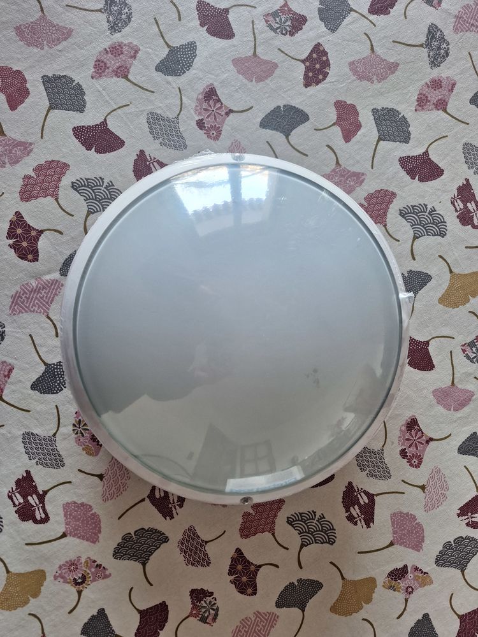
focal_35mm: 23
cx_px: 239
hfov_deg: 58.9
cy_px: 318
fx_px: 423
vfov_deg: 73.9
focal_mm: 5.54
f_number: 1.8
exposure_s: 1/50
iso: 125
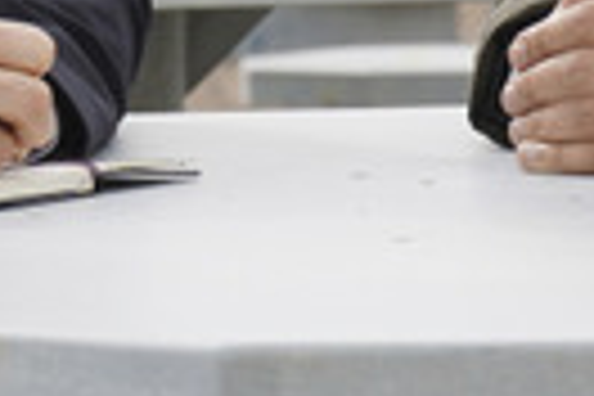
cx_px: 410
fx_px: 9866
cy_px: -441
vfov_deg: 2.3
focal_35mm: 598
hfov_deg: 3.4
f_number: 7.1
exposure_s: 1/1250
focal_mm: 101
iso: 500
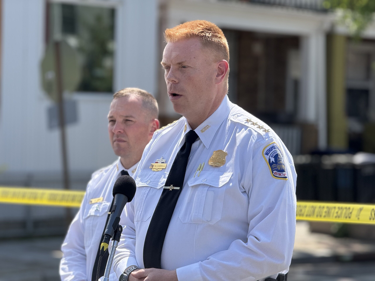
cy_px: 140
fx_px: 1300
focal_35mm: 120
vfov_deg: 12.3
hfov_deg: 16.4
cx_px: 188
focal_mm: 15.66
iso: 64
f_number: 2.8
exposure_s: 1/1033
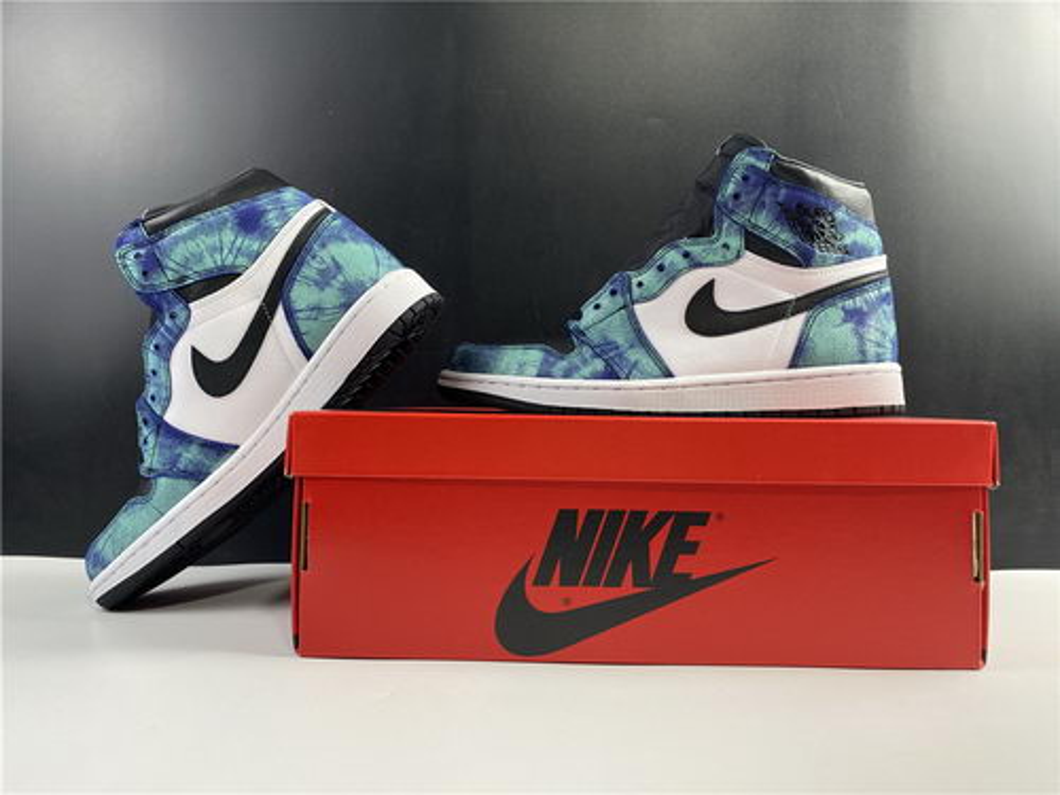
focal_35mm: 26
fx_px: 796
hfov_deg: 67.3
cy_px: 398
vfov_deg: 53.1
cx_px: 530
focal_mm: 4.25
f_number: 1.8
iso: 80
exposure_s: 1/50
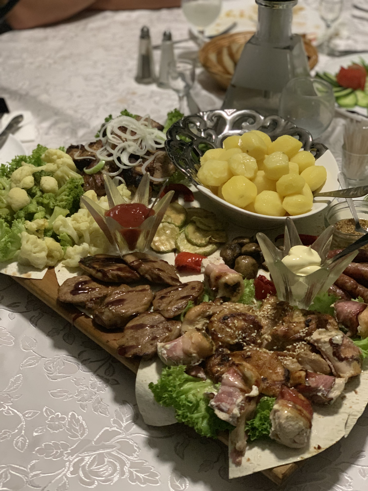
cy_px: 246
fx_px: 737
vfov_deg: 36.8
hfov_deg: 28.0
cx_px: 184
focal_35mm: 52
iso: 1000
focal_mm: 6
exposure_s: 1/30
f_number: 2.4
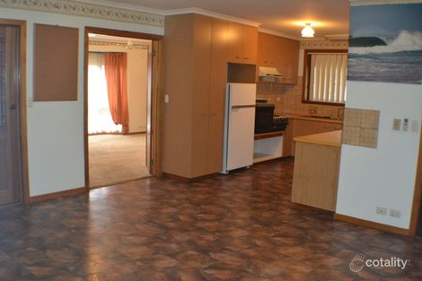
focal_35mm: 42
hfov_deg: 46.4
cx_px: 211
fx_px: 492
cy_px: 140
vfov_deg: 31.9
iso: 2200
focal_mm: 28
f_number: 4.5
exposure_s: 1/60
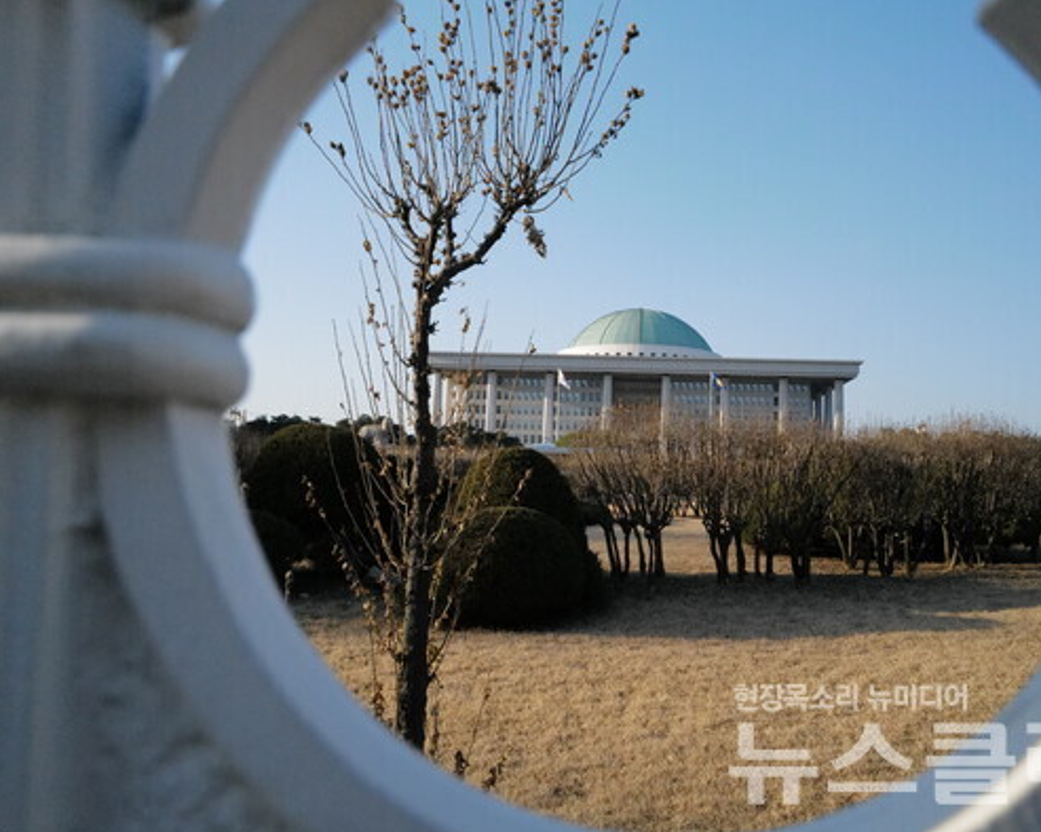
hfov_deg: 55.3
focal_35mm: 32
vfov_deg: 45.8
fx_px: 986
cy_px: 420
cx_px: 623
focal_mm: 28
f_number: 16
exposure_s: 1/2000
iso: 6400
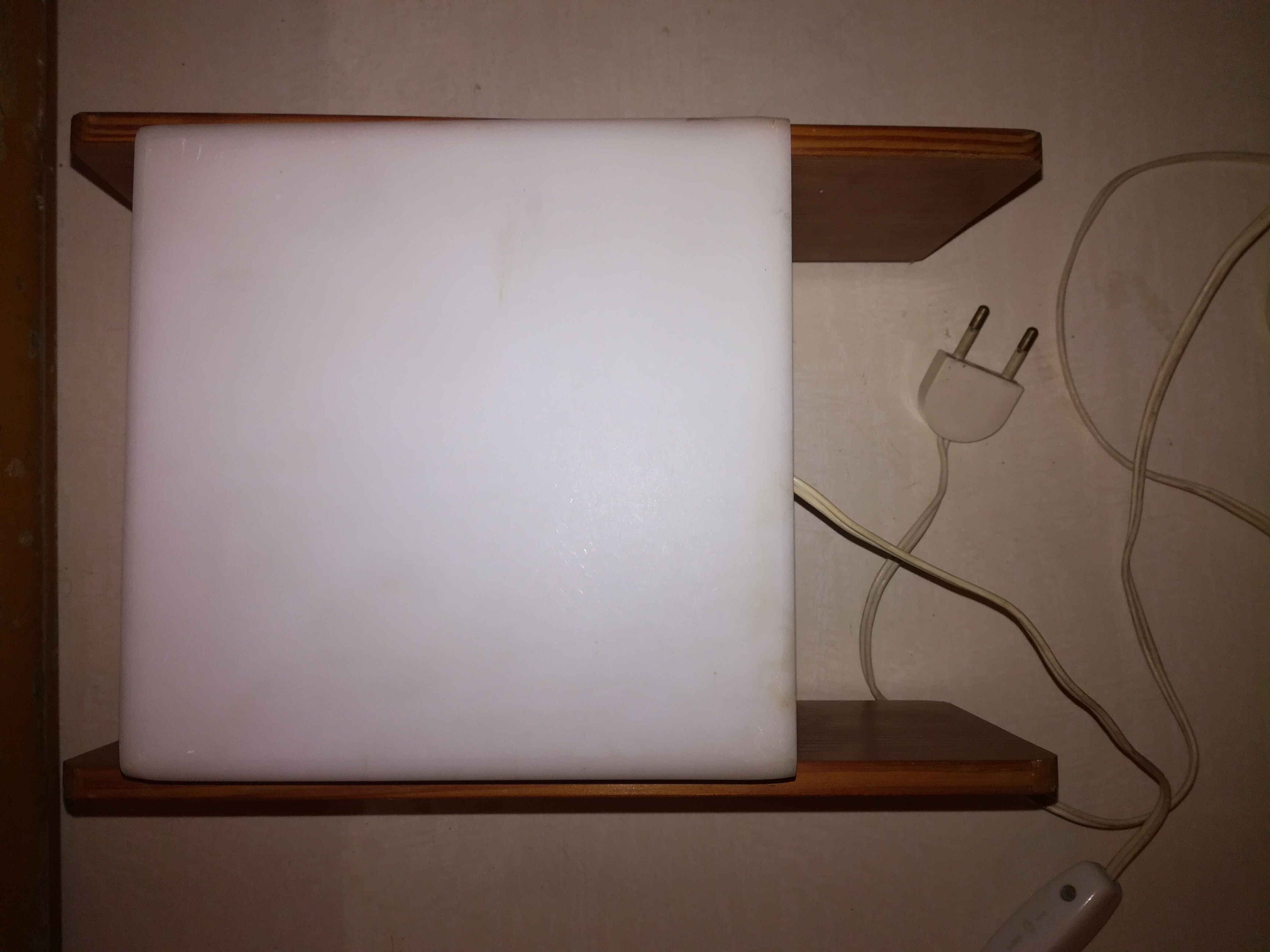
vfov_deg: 51.4
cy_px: 476
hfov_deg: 65.3
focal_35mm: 27
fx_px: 991
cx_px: 635
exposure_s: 1/60
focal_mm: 3.79
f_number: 2
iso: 64
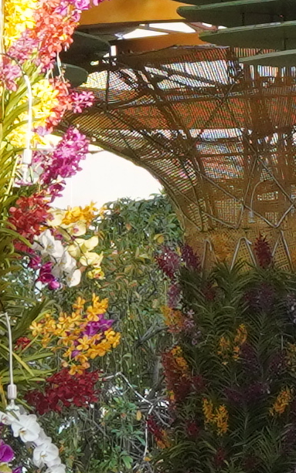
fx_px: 4441
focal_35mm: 344
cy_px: 261
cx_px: 598
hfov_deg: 3.8
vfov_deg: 6.1
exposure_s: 1/640
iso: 320
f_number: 4
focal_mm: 23
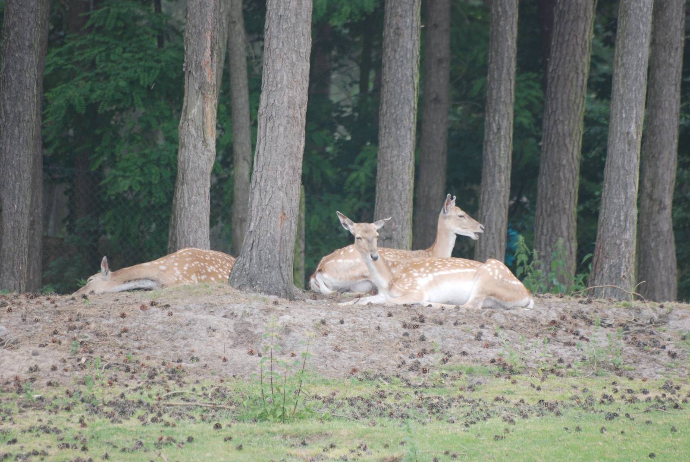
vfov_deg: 3.1
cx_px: 345
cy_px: 231
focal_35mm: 450
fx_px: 8635
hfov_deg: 4.6
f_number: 5.6
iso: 400
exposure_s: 1/320
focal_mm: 300
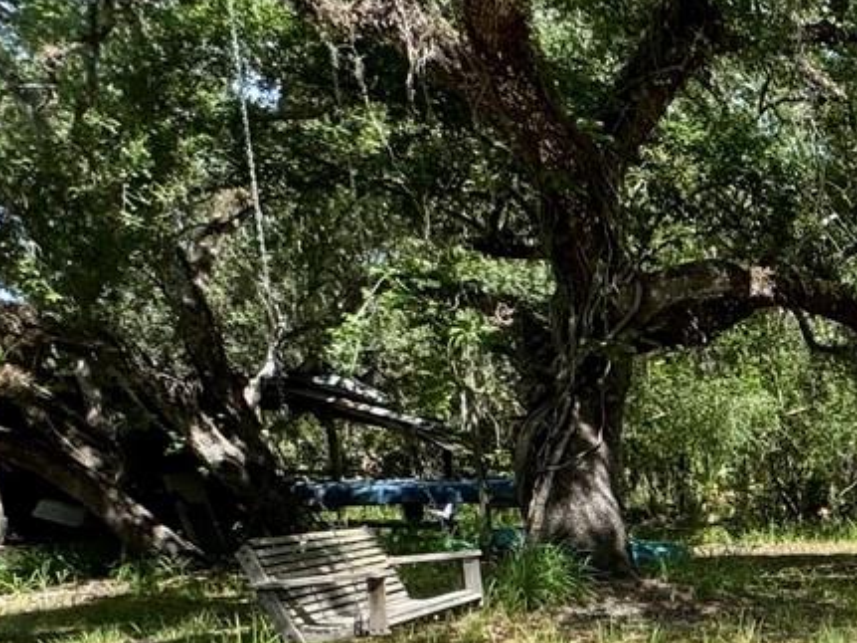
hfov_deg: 25.0
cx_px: 1372
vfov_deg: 26.2
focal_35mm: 52
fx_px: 1287
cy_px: 679
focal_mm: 2.22
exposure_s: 1/1063
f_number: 2.2
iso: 50
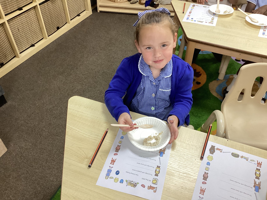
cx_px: 134
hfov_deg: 58.4
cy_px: 100
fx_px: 239
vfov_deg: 45.4
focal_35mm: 31
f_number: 2.4
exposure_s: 1/50
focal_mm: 3.3
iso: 100
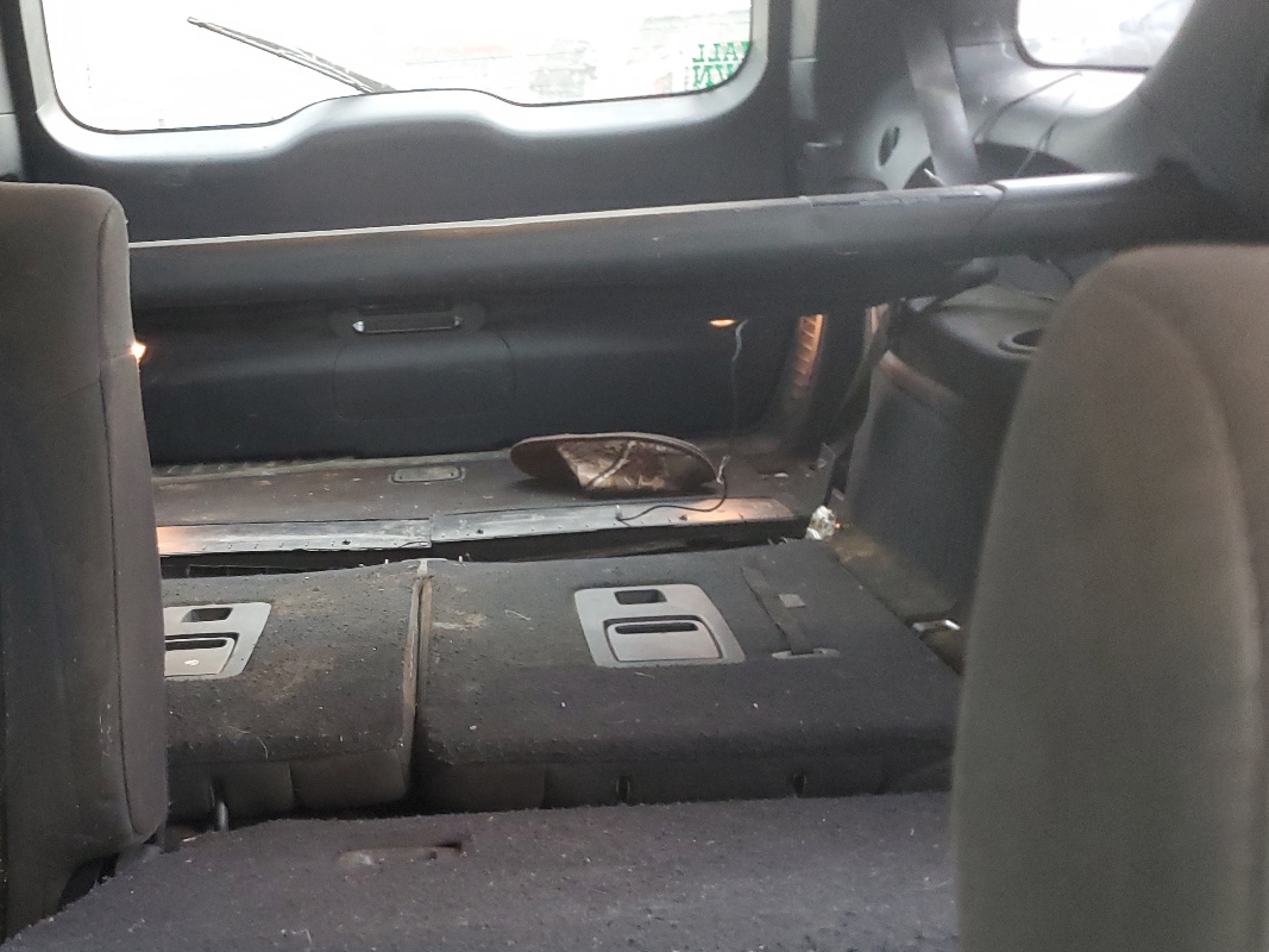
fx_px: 1430
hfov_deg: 46.8
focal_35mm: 39
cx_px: 387
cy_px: 645
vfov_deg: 36.4
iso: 338
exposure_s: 1/40
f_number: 1.5
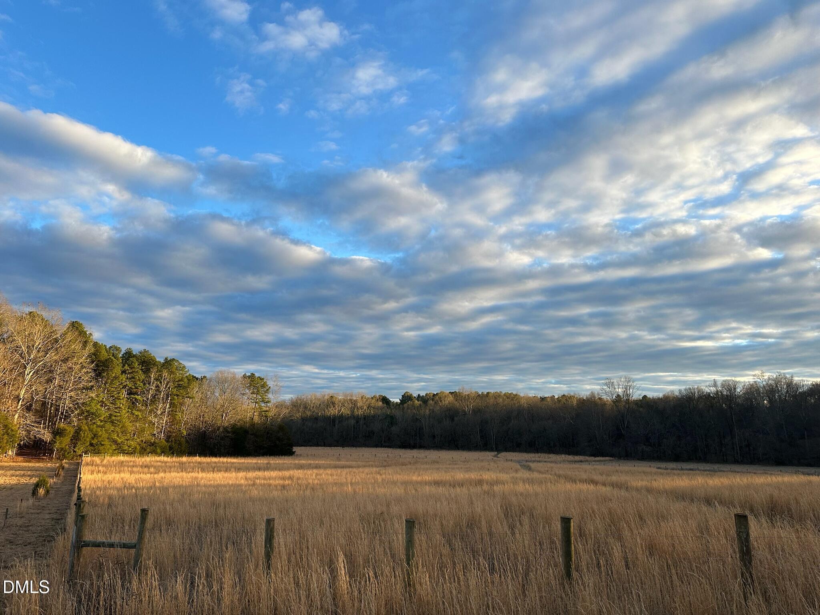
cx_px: 410
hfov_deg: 71.6
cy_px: 308
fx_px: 569
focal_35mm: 24
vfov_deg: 56.8
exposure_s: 1/1119
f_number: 1.78
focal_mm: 6.86
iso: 80
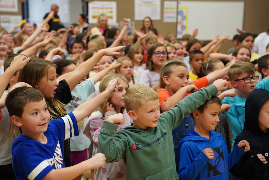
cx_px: 134
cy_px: 90
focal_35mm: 75
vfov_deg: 18.2
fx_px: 560
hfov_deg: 27.0
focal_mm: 75
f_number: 5
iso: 1600
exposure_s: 1/80
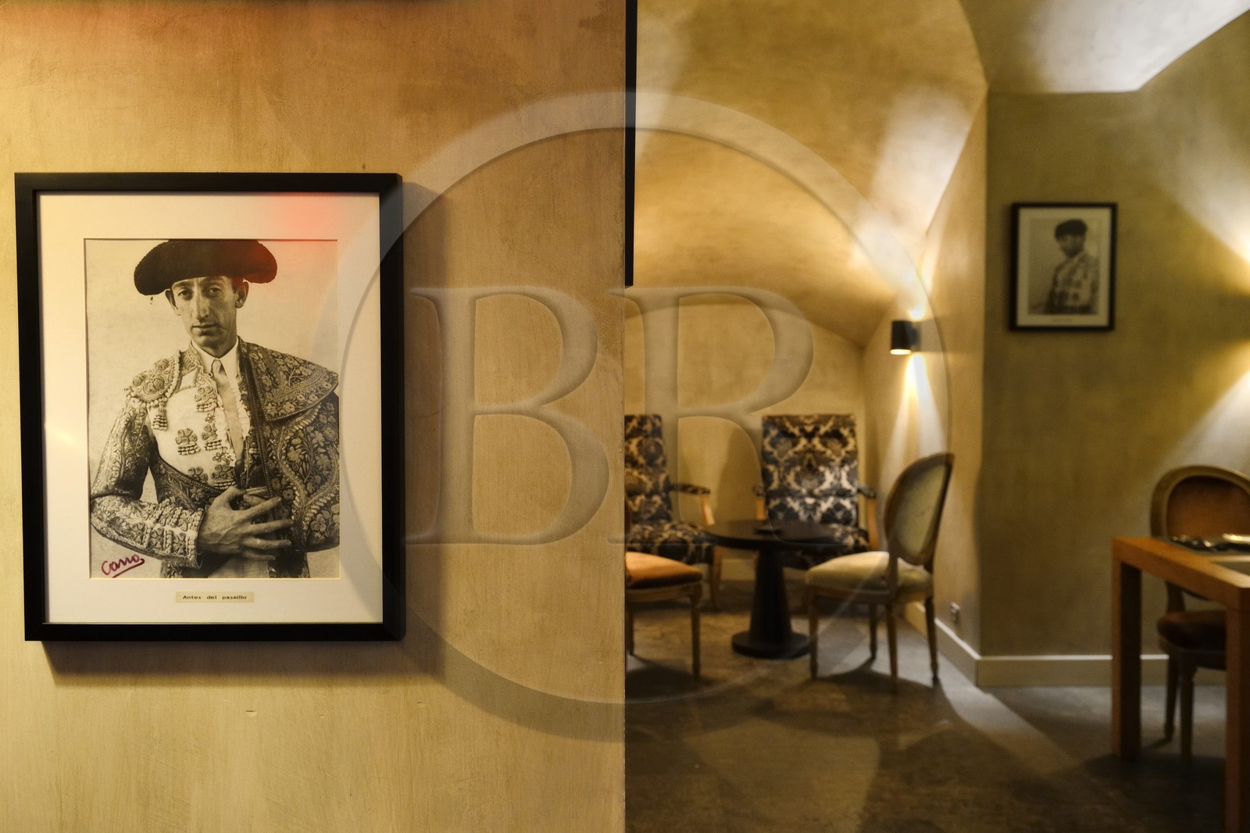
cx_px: 625
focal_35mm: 29
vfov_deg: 44.9
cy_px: 416
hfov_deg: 63.7
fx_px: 1007
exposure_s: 1/20
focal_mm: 29
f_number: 4.5
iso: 1600
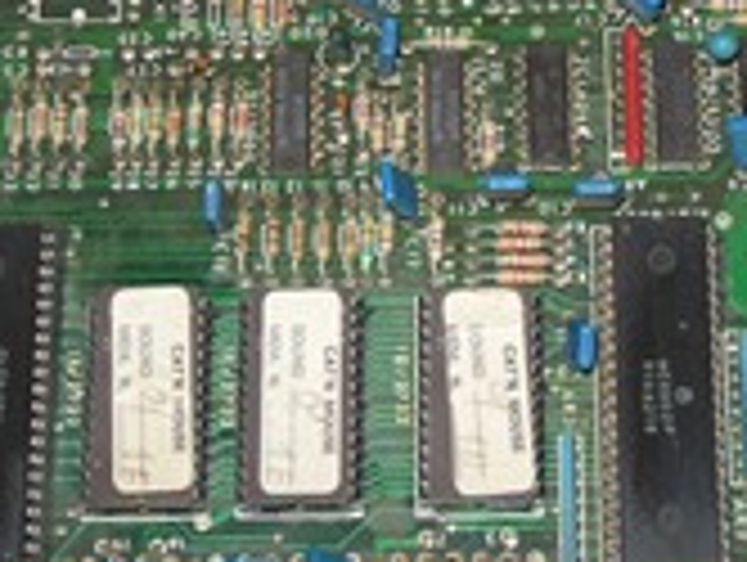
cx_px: 428
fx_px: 2507
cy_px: 81
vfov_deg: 12.7
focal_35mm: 116
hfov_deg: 16.9
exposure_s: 1/30
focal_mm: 7.7
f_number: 3.8
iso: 125
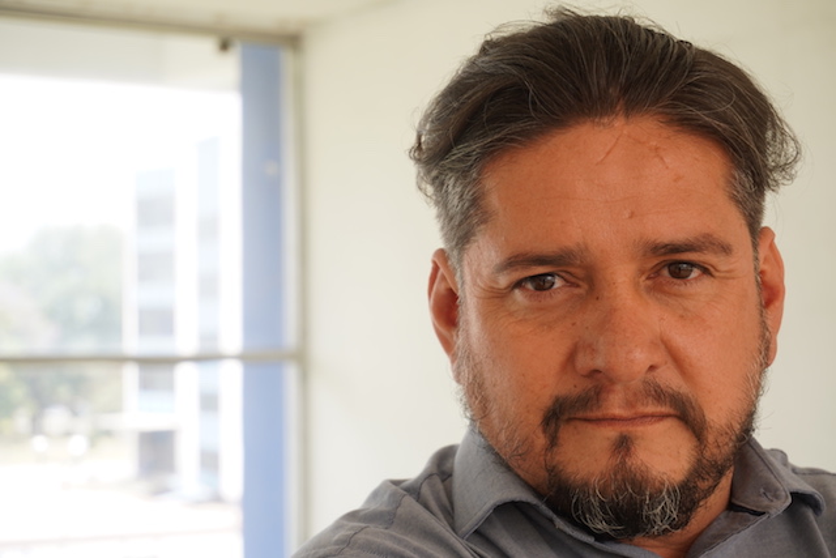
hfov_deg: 27.0
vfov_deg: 18.2
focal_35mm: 75
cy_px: 279
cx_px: 418
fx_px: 1742
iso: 250
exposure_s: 1/80
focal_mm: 50
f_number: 5.6
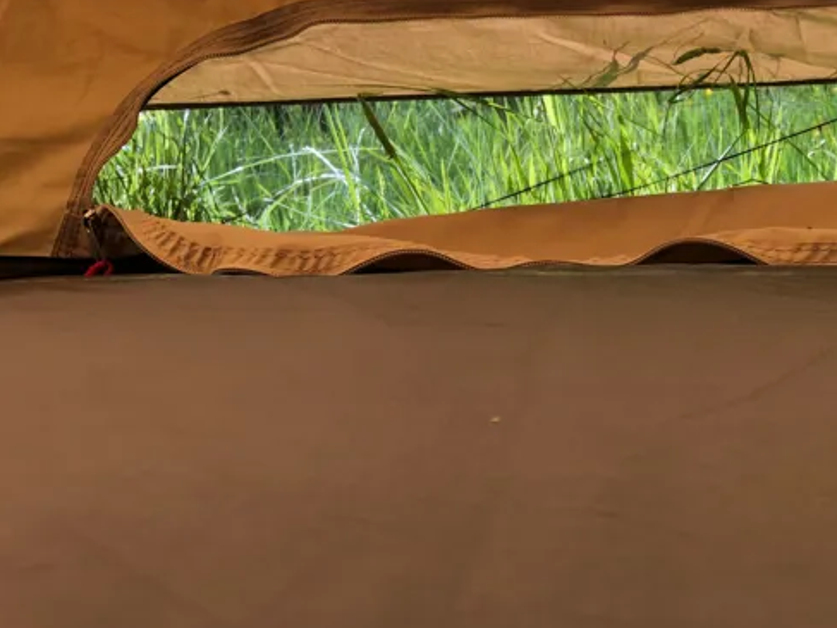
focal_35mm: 46
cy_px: 342
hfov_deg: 39.4
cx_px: 686
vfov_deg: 31.5
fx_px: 1112
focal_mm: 3.99
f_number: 1.8
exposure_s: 1/120
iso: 25
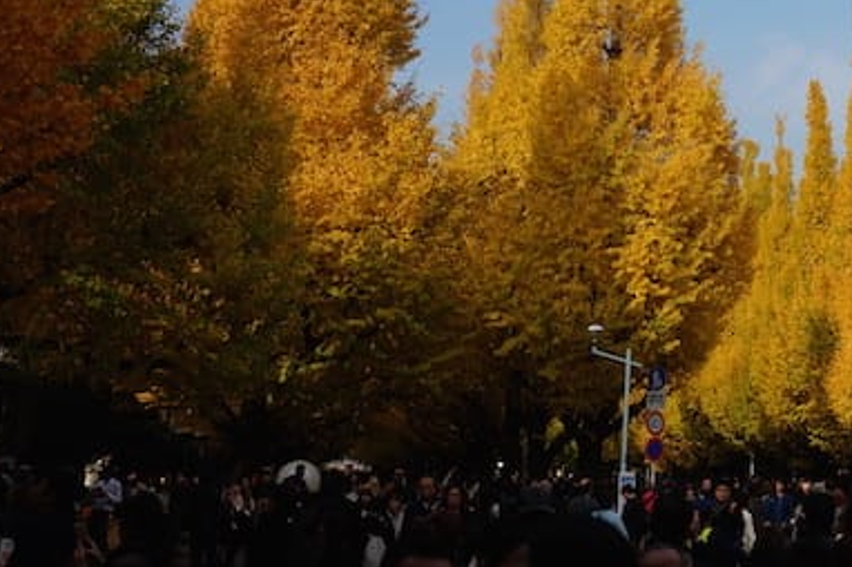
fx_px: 1562
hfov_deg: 28.6
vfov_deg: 20.1
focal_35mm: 66
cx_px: 859
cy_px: 36
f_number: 13
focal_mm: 21
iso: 100
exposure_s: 1/160
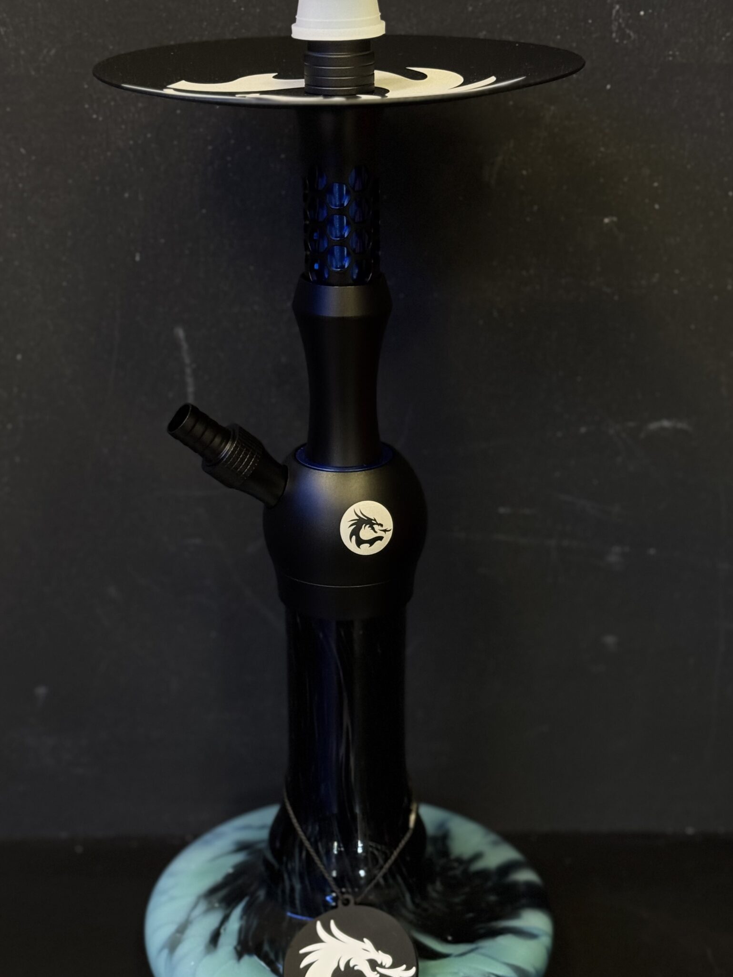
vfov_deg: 32.2
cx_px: 343
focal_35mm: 60
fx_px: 1694
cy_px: 524
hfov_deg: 24.4
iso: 320
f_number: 1.78
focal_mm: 6.76
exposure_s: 1/40
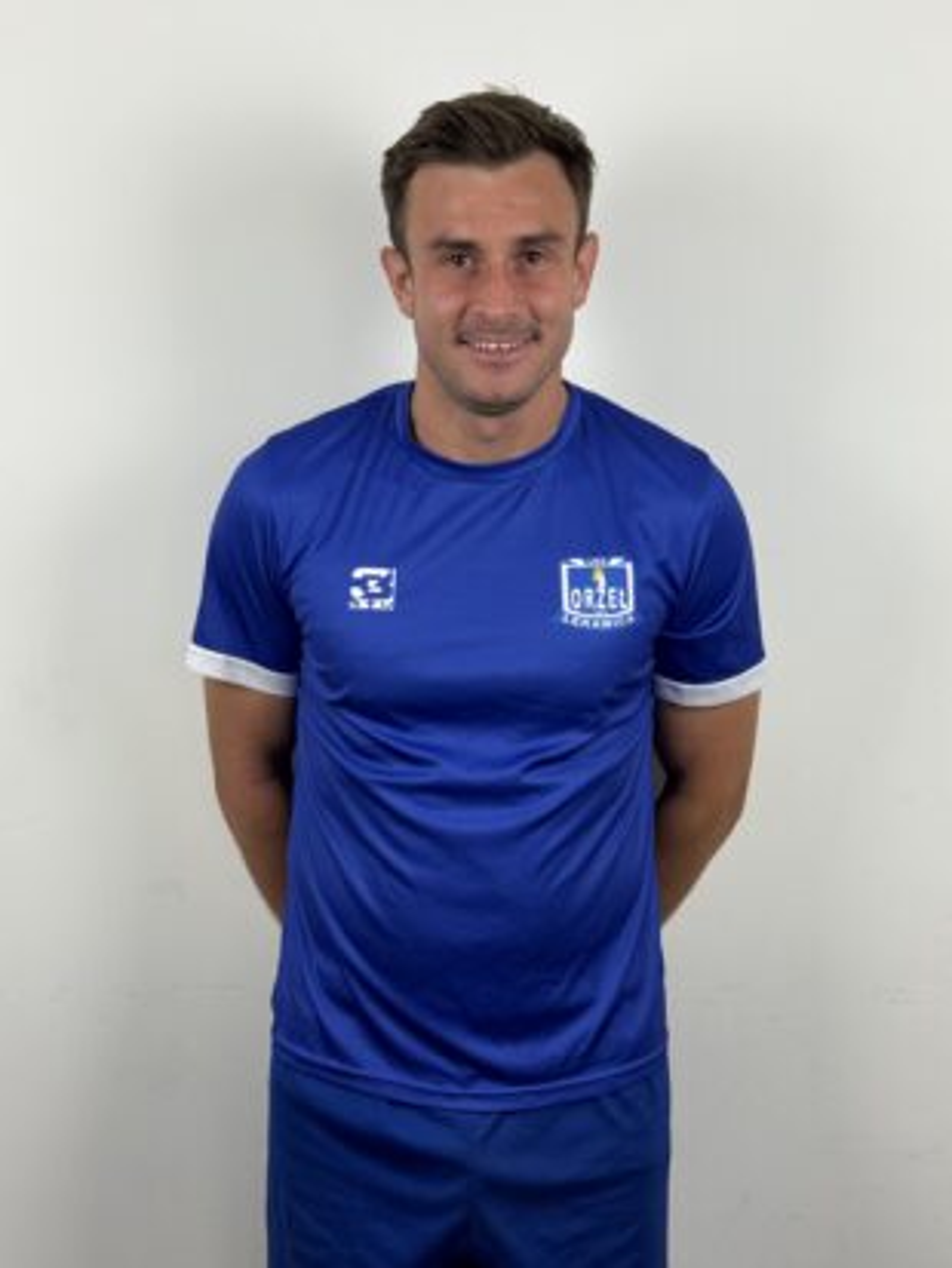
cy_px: 634
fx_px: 1759
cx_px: 476
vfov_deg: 39.6
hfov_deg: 30.3
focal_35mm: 48
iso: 80
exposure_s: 1/100
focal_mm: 6.76
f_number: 1.78
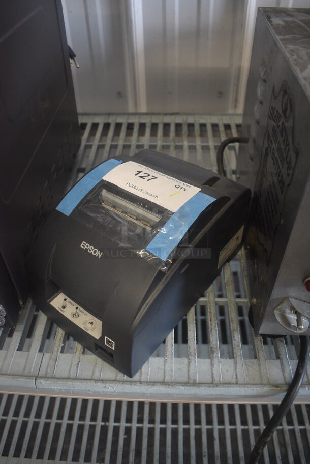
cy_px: 232
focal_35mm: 27
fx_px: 348
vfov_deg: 67.3
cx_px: 155
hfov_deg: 48.0
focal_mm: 18
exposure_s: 1/125
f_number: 3.5
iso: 1400
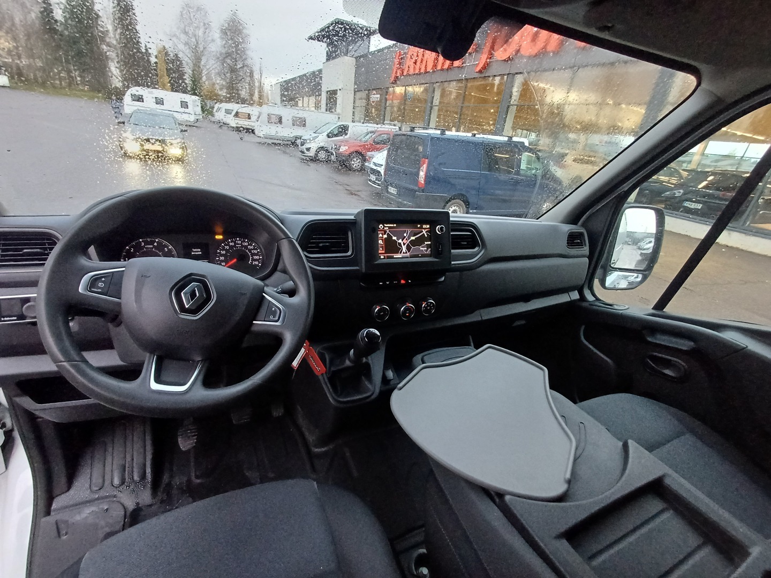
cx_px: 386
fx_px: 356
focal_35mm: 16
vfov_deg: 78.1
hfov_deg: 94.5
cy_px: 289
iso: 250
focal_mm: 1.64
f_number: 2.2
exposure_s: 1/50
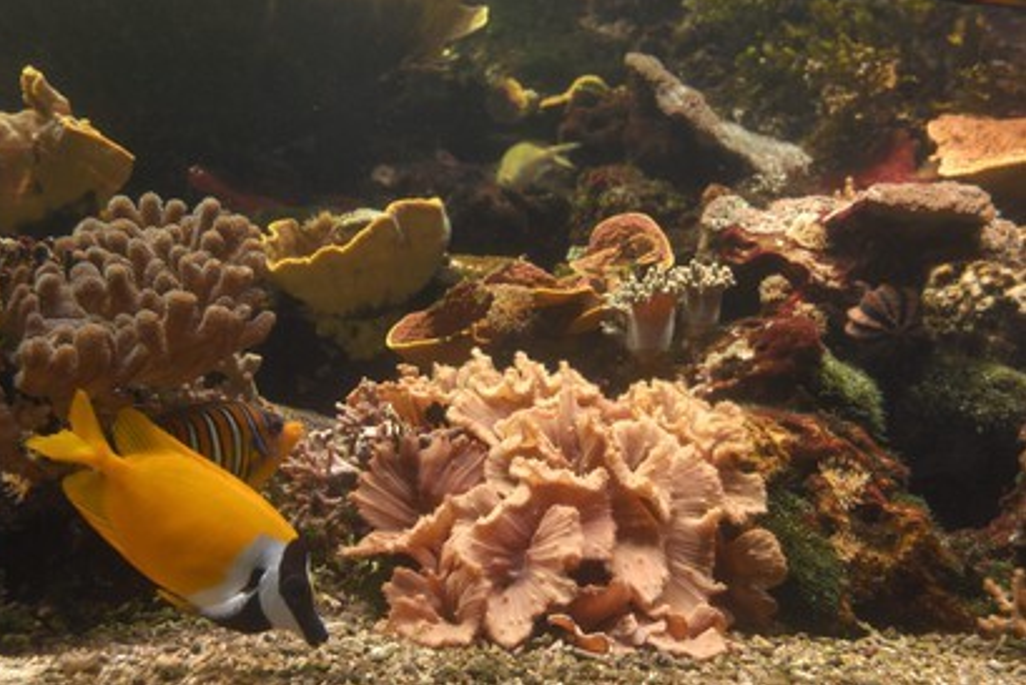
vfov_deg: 36.0
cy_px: 344
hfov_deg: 51.9
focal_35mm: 37
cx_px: 500
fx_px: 1055
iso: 400
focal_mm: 24
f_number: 6.3
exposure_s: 1/40
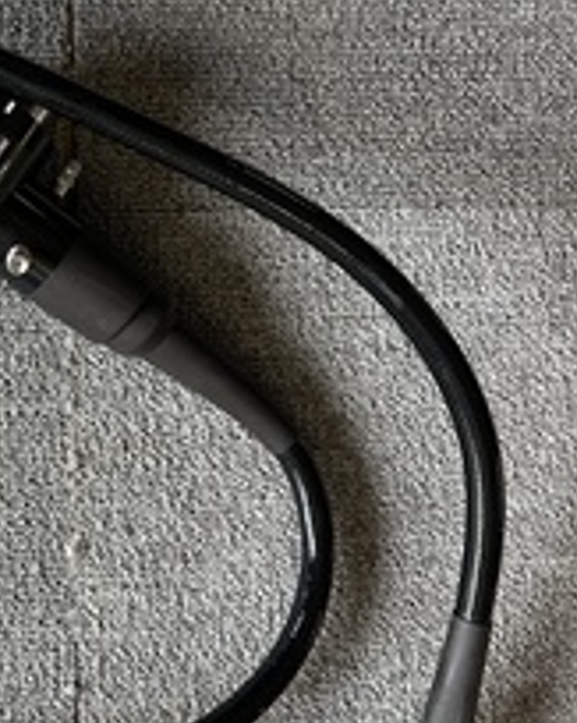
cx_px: -92
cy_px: 365
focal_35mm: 46
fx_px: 983
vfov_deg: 40.4
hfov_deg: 28.9
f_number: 1.78
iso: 200
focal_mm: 6.86
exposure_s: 1/100
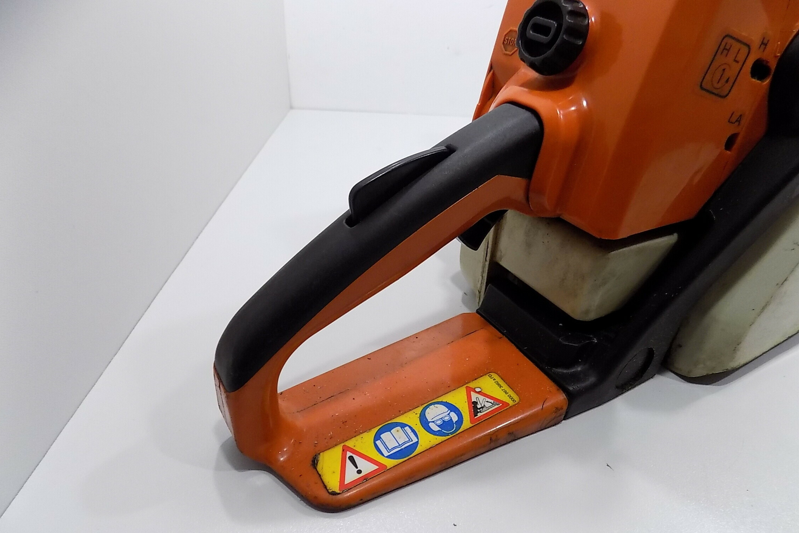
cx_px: 399
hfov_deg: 73.7
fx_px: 533
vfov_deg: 53.0
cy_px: 298
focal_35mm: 24
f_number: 3.1
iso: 200
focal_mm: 4
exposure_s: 1/30
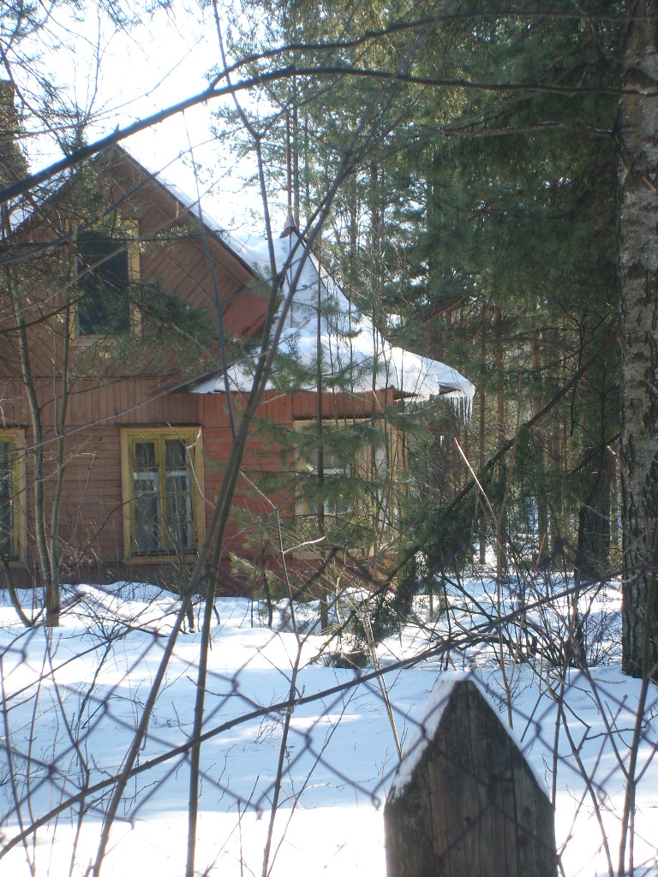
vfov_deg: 18.7
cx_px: 329
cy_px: 438
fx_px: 2661
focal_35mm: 105
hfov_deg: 14.1
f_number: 4.9
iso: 50
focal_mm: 17.4
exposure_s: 1/141
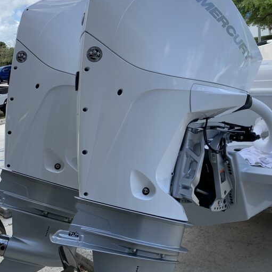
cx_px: 156
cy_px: 139
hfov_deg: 42.7
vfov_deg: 42.8
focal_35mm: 39
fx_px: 347
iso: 25
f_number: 1.8
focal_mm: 4.25
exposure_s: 1/911
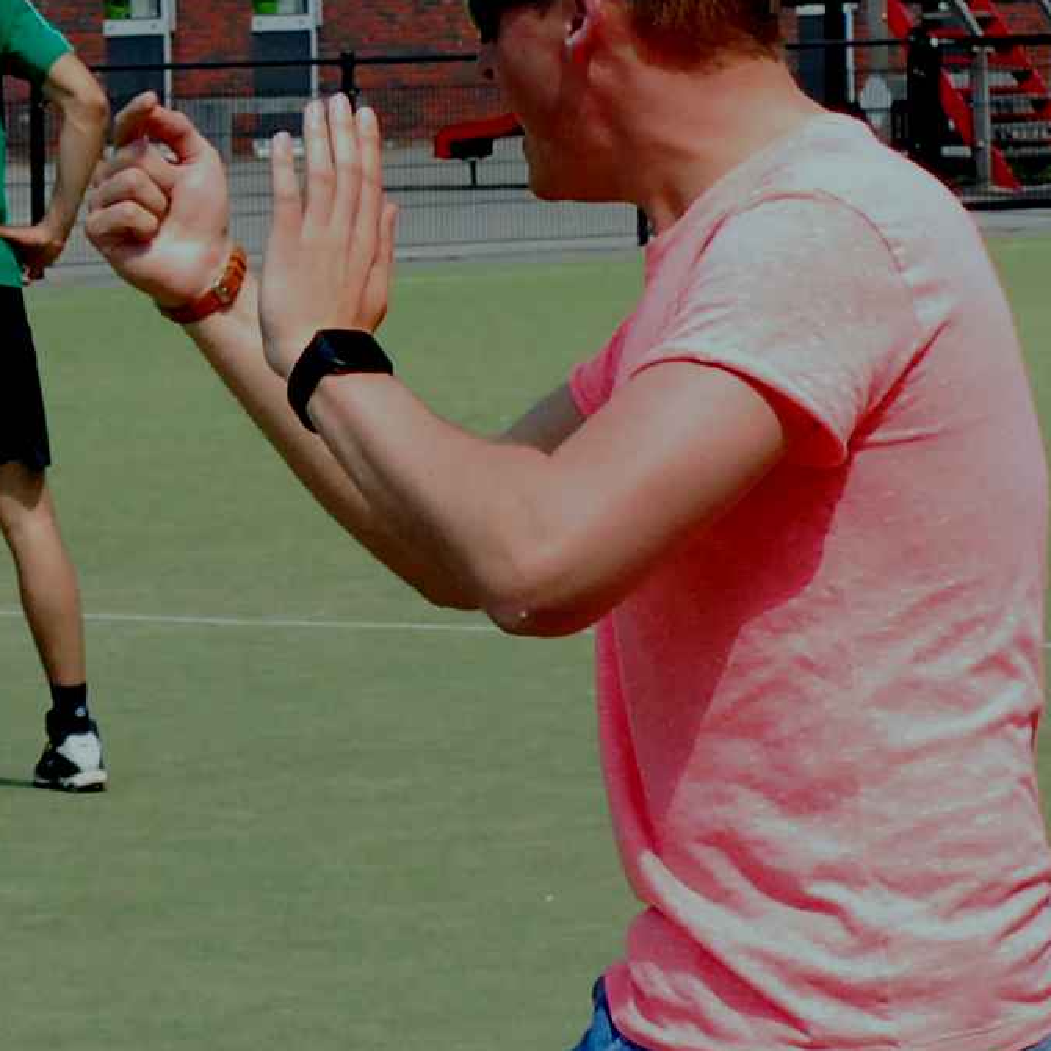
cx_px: 503
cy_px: 578
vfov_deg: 11.7
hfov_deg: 11.7
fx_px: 5115
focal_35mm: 149
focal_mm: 55
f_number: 13
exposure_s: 1/1000
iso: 1600
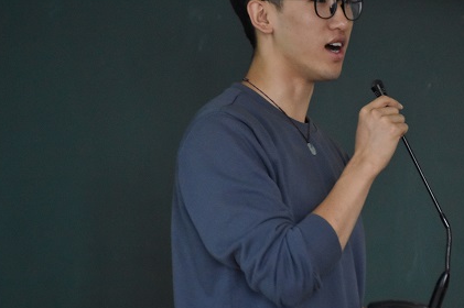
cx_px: 302
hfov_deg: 10.6
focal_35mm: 194
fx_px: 2495
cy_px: 154
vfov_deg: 7.1
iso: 3200
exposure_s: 1/125
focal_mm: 85
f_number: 5.3
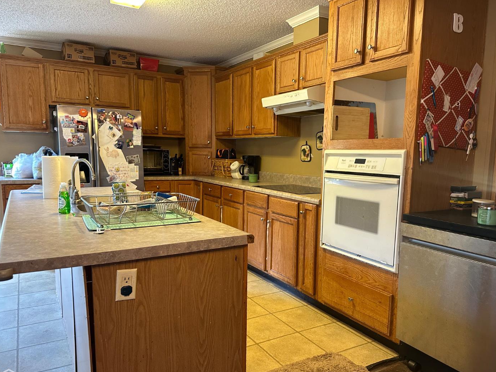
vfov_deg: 53.0
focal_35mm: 26
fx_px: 372
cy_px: 201
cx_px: 259
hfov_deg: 67.3
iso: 320
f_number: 1.78
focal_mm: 6.86
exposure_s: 1/60
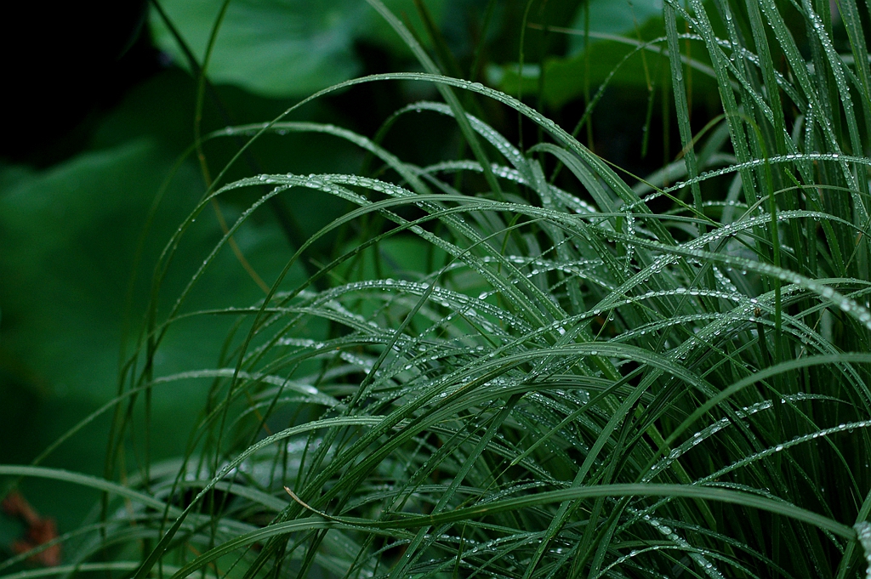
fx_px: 2538
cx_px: 436
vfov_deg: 13.0
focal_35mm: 105
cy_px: 290
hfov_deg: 19.5
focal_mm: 70
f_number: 4.5
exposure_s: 1/125
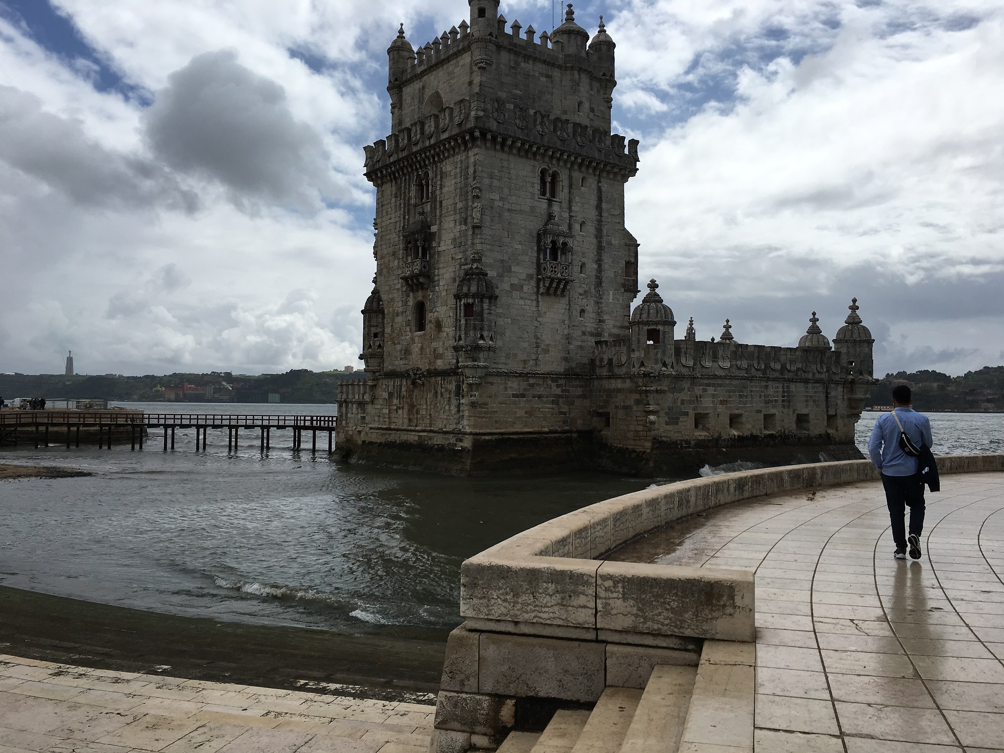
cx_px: 502
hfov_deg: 61.7
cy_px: 376
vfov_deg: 48.2
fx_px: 841
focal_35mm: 29
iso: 25
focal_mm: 4.15
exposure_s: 1/3846
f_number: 2.2
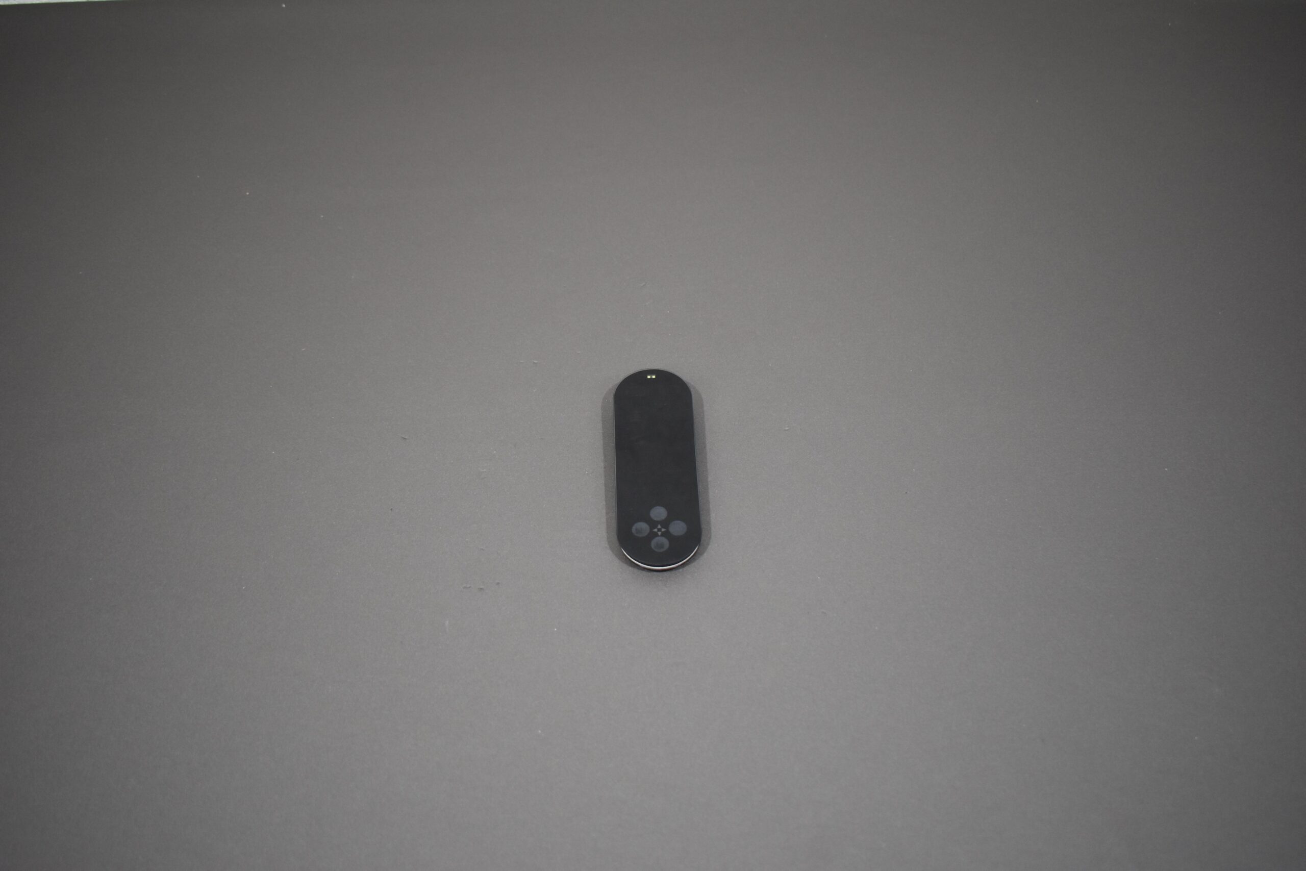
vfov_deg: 38.4
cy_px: 436
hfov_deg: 55.1
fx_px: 1252
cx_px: 653
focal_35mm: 34
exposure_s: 1/160
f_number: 3.8
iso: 800
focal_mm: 23
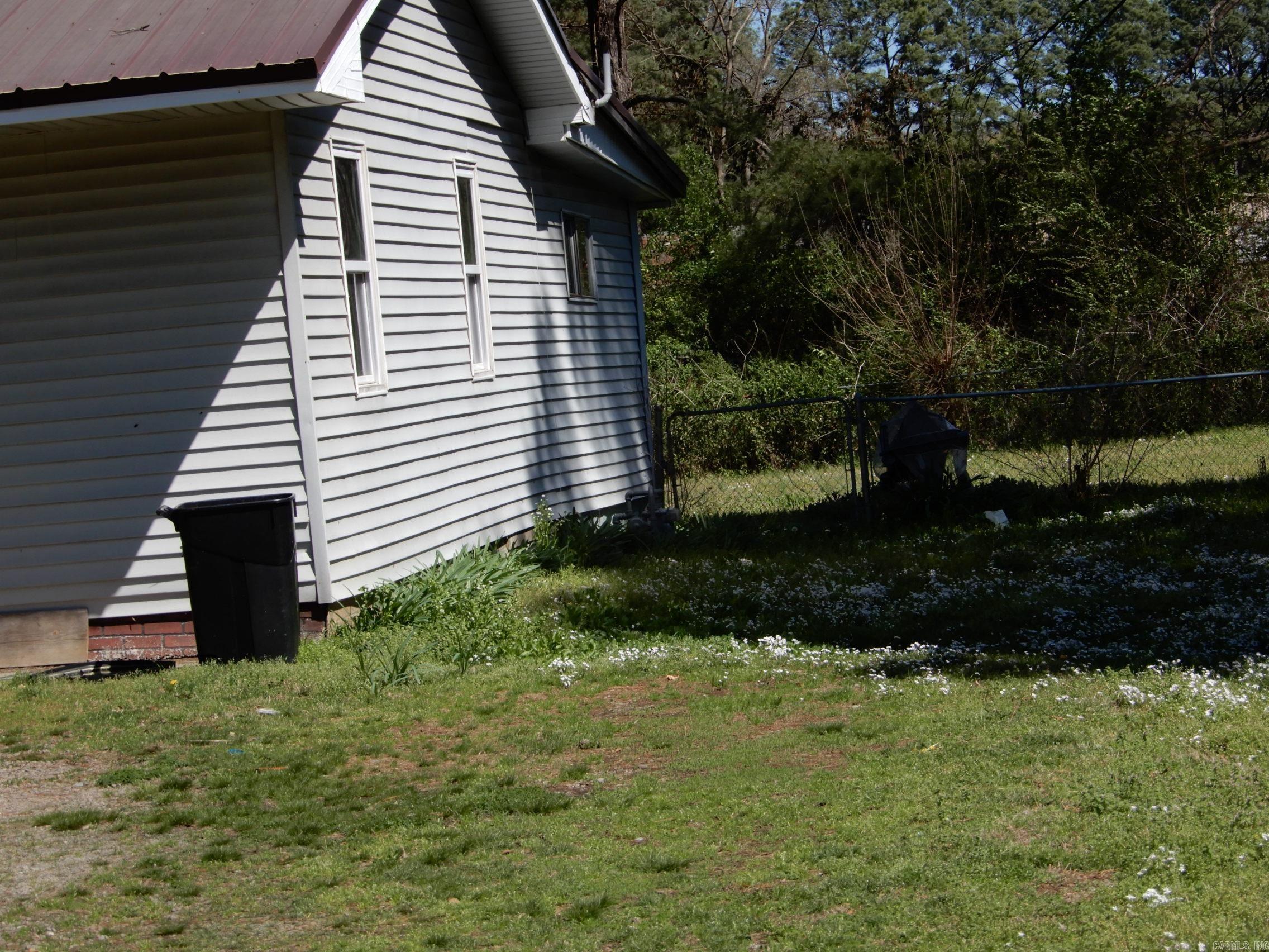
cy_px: 476
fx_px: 3849
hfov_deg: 18.7
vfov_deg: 14.1
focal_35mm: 105
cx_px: 634
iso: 80
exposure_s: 1/640
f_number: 5
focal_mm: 18.7
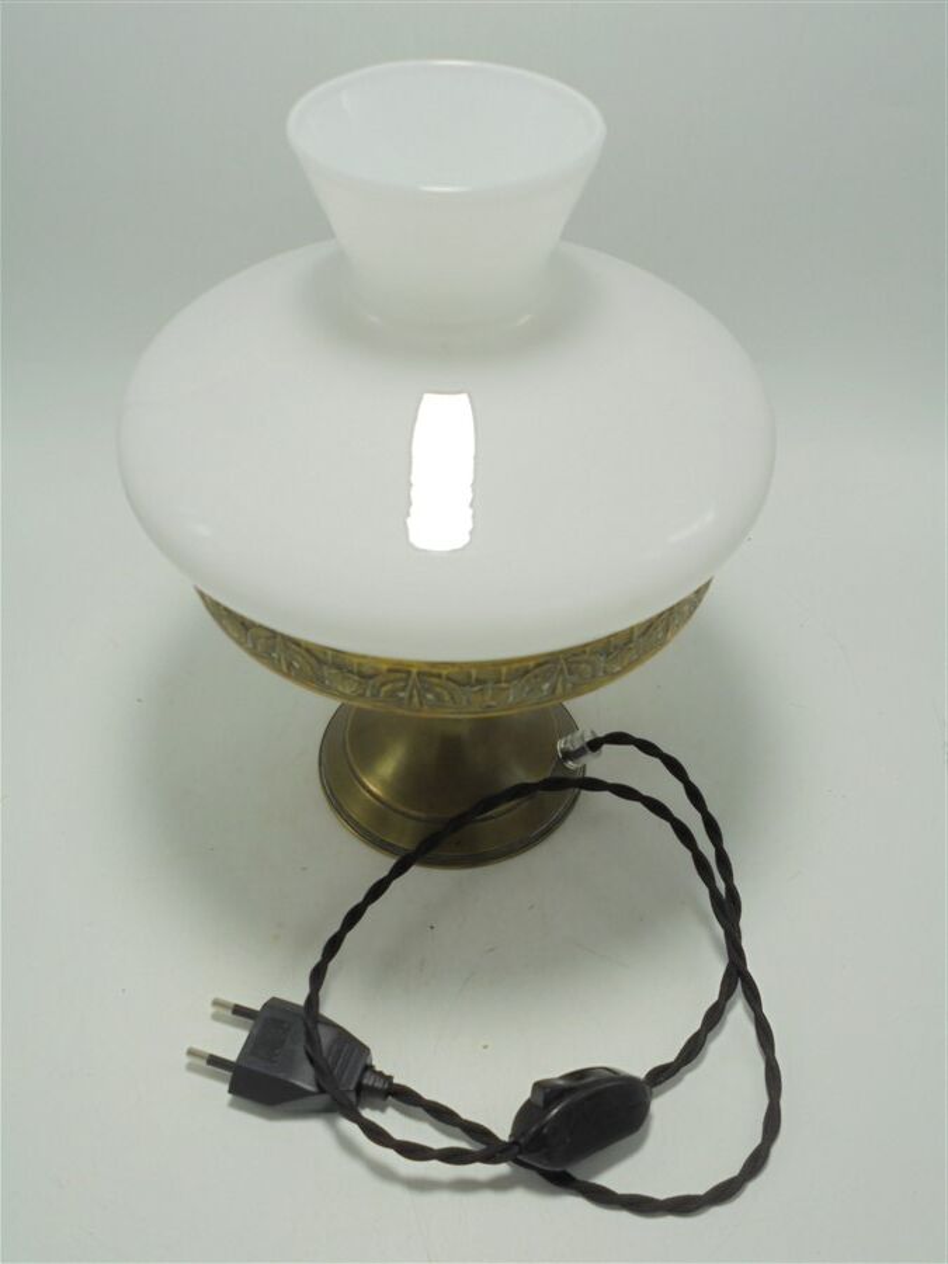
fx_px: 1242
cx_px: 474
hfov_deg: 41.8
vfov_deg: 54.0
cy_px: 632
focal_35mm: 34
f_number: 4
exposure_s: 1/80
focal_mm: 6.1
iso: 100
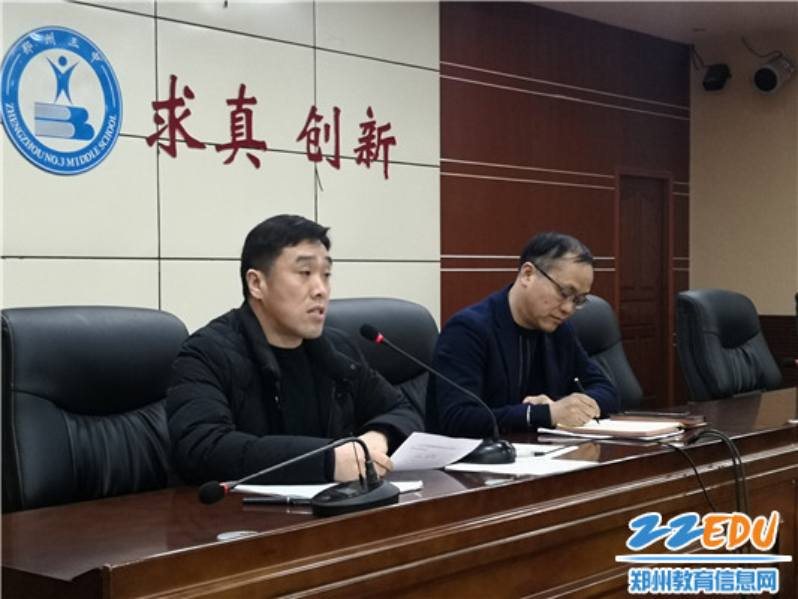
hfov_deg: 35.5
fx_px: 1245
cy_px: 300
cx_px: 399
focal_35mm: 54
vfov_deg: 27.0
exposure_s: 1/50
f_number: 1.6
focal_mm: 3.95
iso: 200
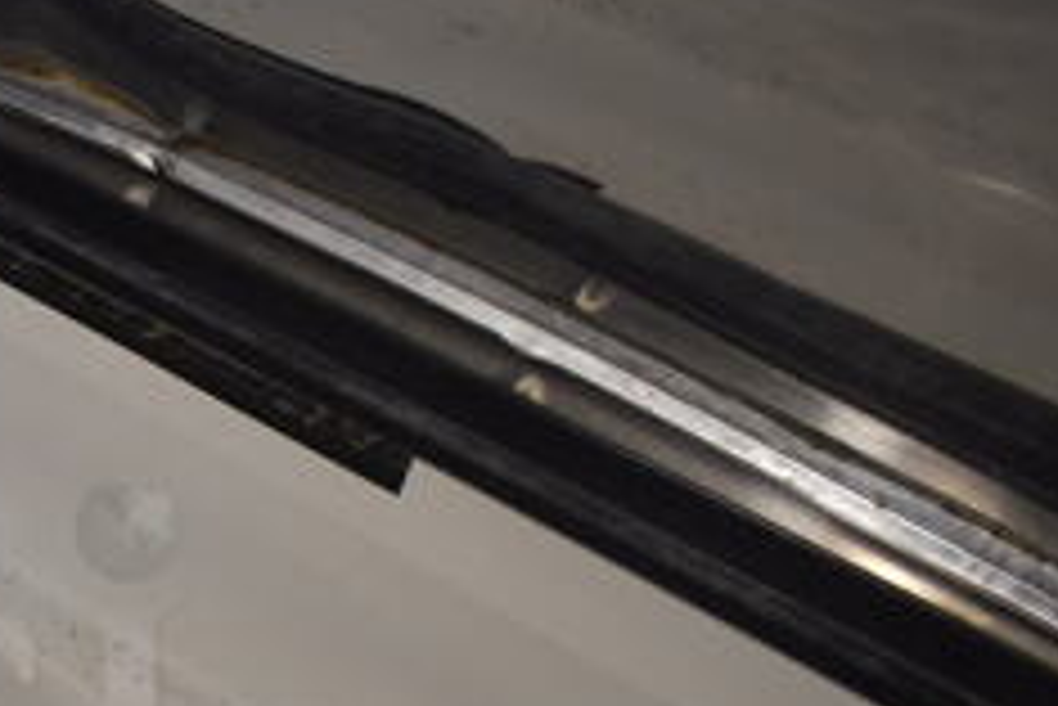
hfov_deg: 26.3
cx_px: -135
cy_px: 710
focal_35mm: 70
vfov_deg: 18.9
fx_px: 2058
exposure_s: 1/125
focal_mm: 18
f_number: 3.5
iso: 1000
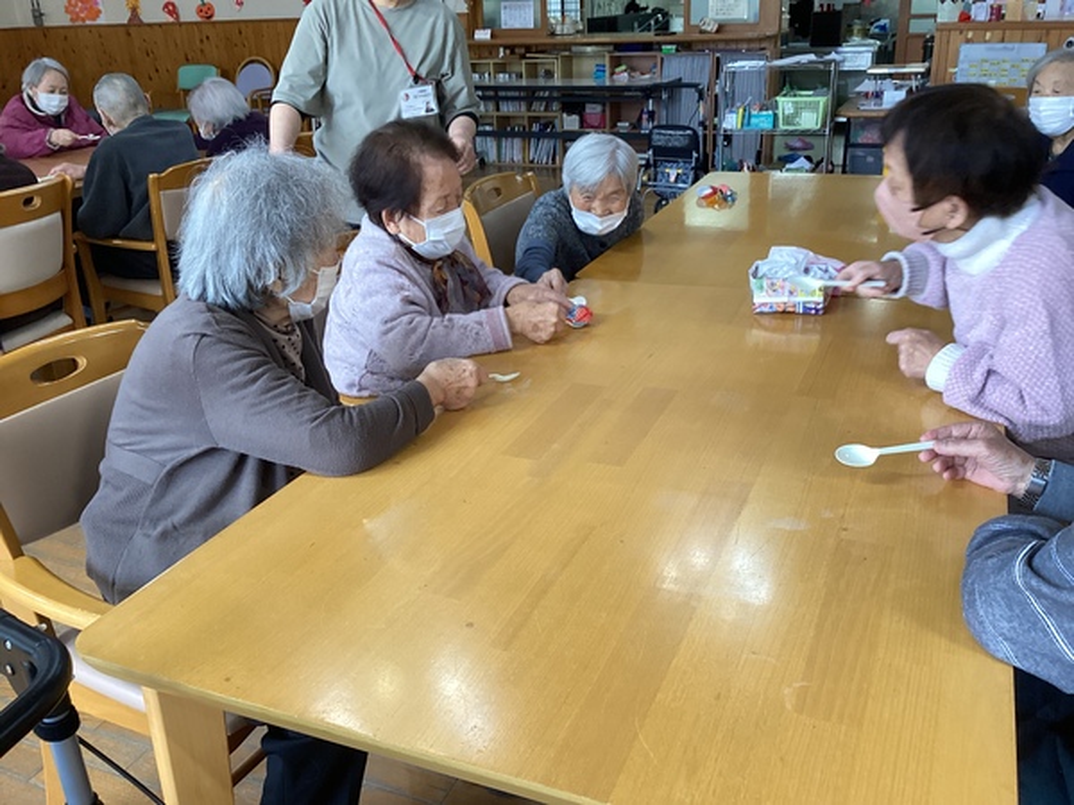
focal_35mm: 31
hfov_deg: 58.4
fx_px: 962
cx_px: 537
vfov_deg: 45.4
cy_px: 402
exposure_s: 1/60
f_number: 2.4
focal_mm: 3.3
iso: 160
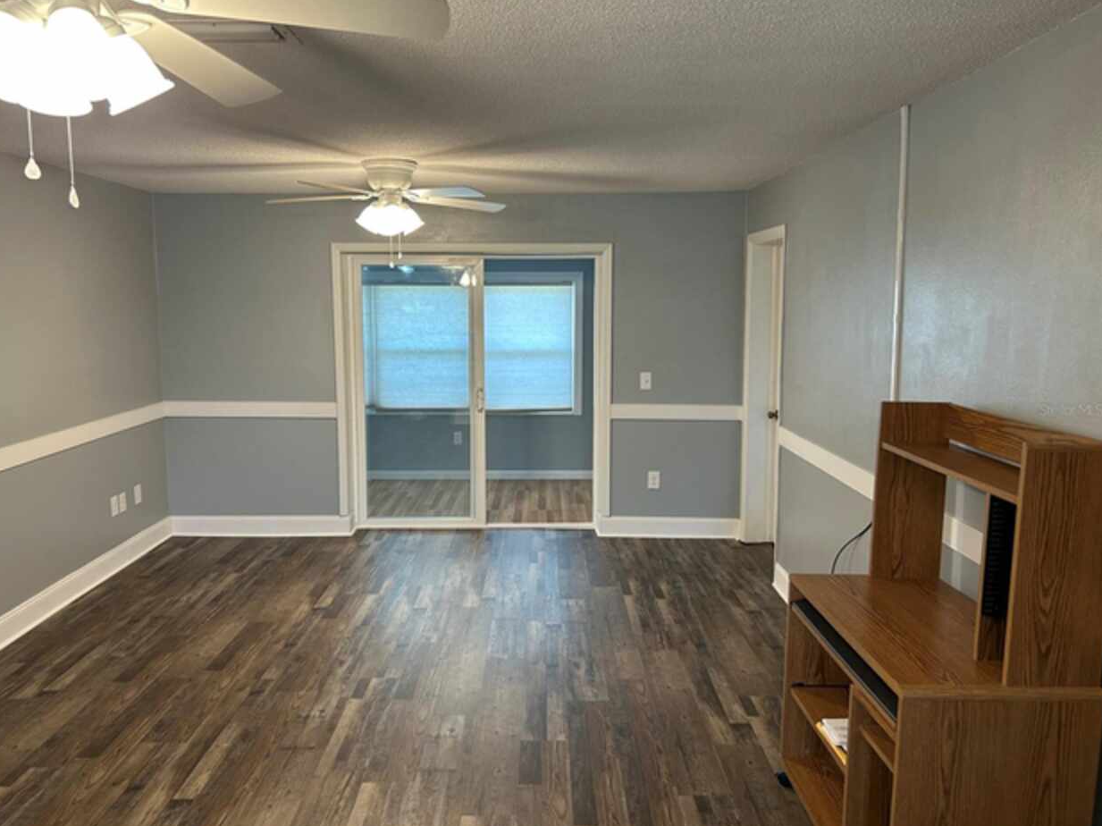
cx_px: 534
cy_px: 409
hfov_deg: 65.3
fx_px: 859
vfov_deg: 51.3
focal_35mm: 27
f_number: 1.5
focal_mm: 5.7
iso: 125
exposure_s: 1/60
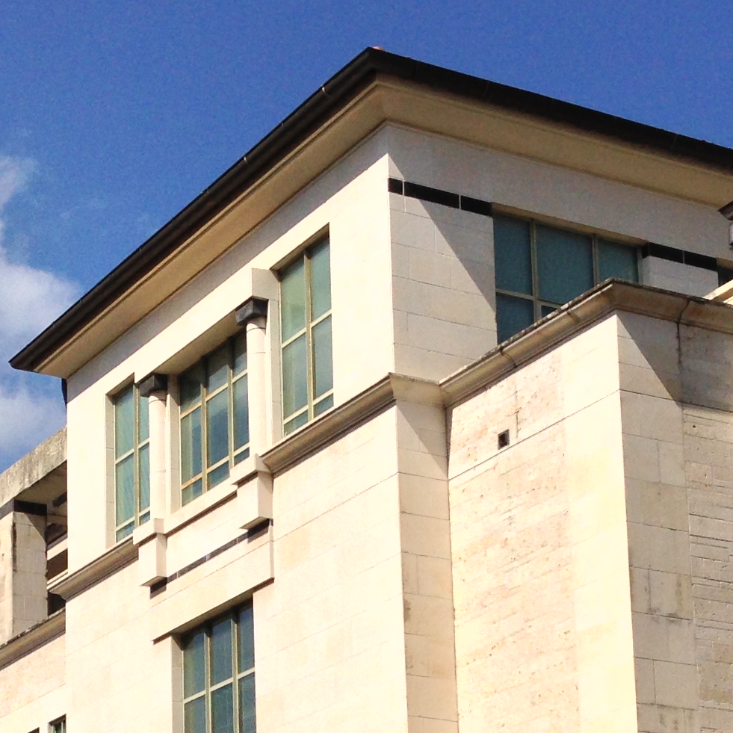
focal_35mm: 97
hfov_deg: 17.9
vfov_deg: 17.3
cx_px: 214
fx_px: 2324
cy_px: 808
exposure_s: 1/3390
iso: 50
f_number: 2.4
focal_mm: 4.13
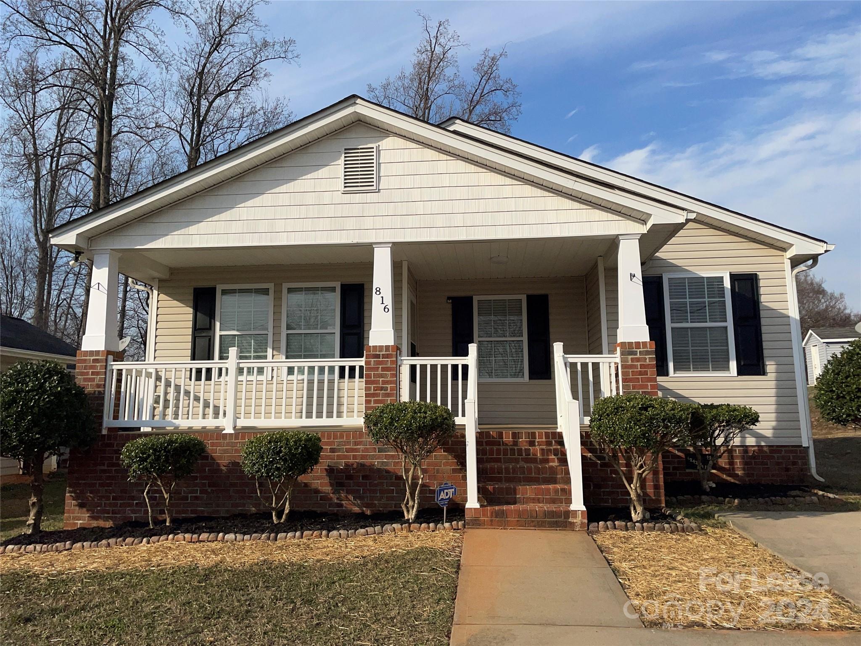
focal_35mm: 26
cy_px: 323
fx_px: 647
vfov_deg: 53.1
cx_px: 430
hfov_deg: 67.3
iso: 32
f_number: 1.6
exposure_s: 1/11905
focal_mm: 4.2
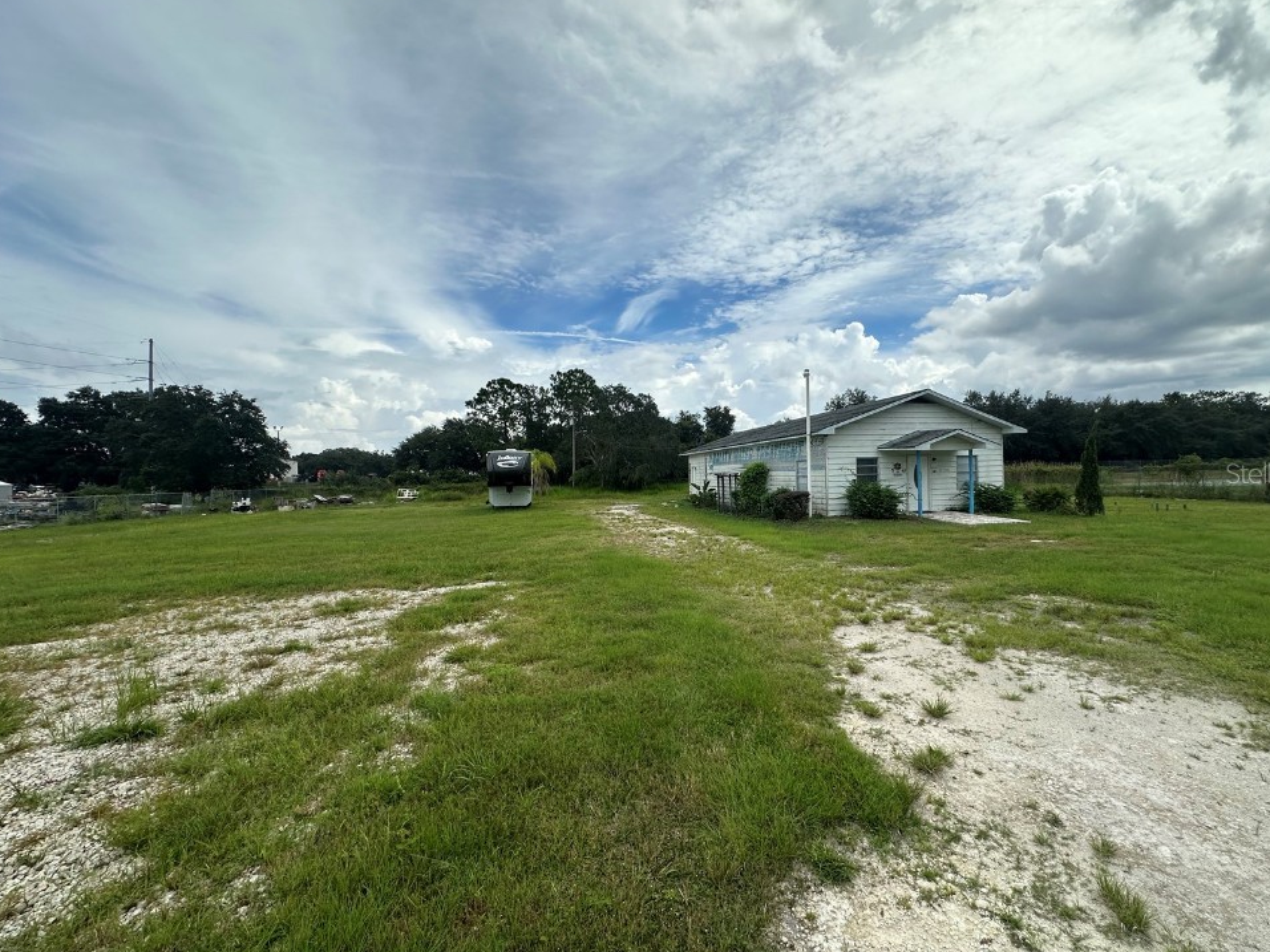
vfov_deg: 81.7
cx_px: 671
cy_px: 473
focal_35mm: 15
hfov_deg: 98.1
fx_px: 550
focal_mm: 2.22
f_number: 2.2
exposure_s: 1/3731
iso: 50
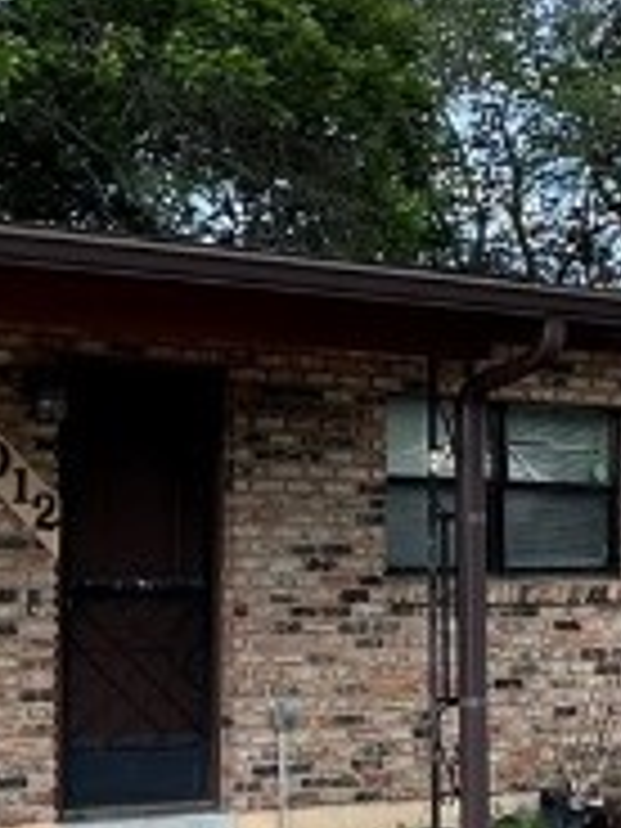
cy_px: 513
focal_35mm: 78
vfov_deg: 25.0
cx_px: -310
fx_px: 1866
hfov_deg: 17.1
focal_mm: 2.22
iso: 40
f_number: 2.2
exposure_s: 1/307
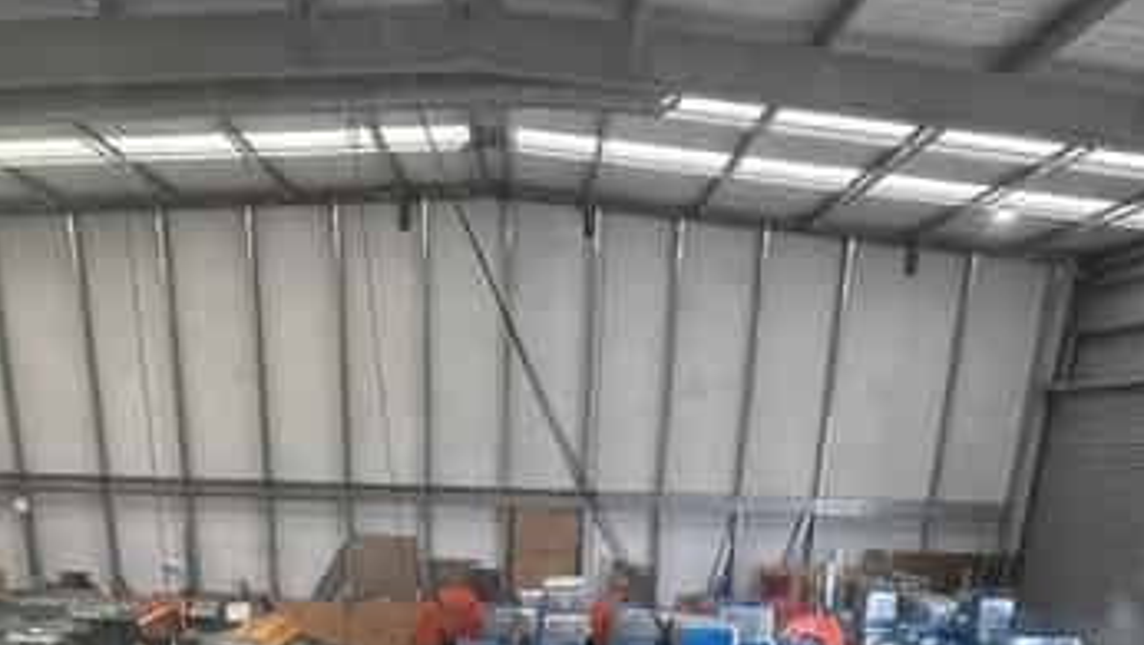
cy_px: 729
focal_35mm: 29
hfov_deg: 66.0
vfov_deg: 34.2
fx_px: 880
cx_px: 552
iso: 64
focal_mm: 2.22
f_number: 2.2
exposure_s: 1/99
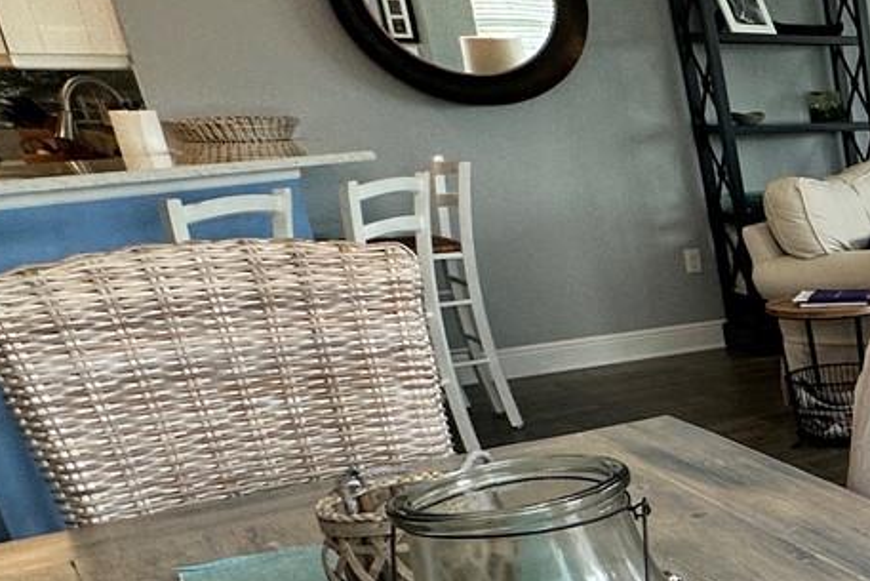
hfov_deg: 25.3
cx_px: 1405
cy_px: 512
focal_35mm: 51
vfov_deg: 25.7
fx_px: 1233
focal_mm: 2.22
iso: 100
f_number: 2.2
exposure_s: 1/120
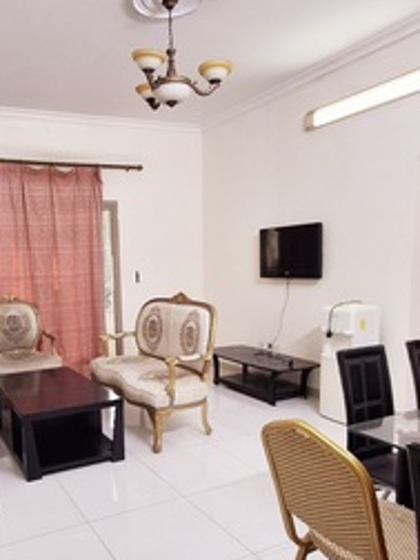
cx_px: 108
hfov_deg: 46.6
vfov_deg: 61.4
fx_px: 469
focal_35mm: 29
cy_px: 319
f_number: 2.2
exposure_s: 1/50
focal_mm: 1.64
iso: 64
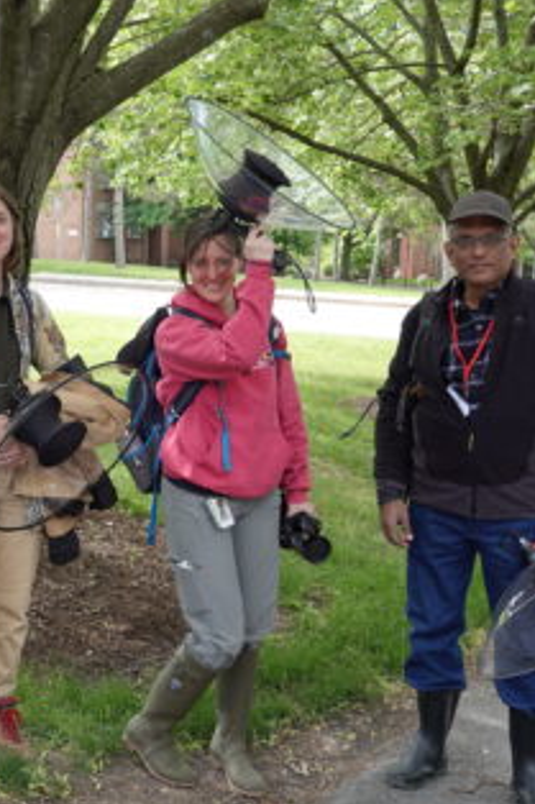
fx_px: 1160
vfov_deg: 38.2
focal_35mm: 52
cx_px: 49
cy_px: 402
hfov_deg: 25.1
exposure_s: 1/250
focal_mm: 12.63
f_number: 2.8
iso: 100
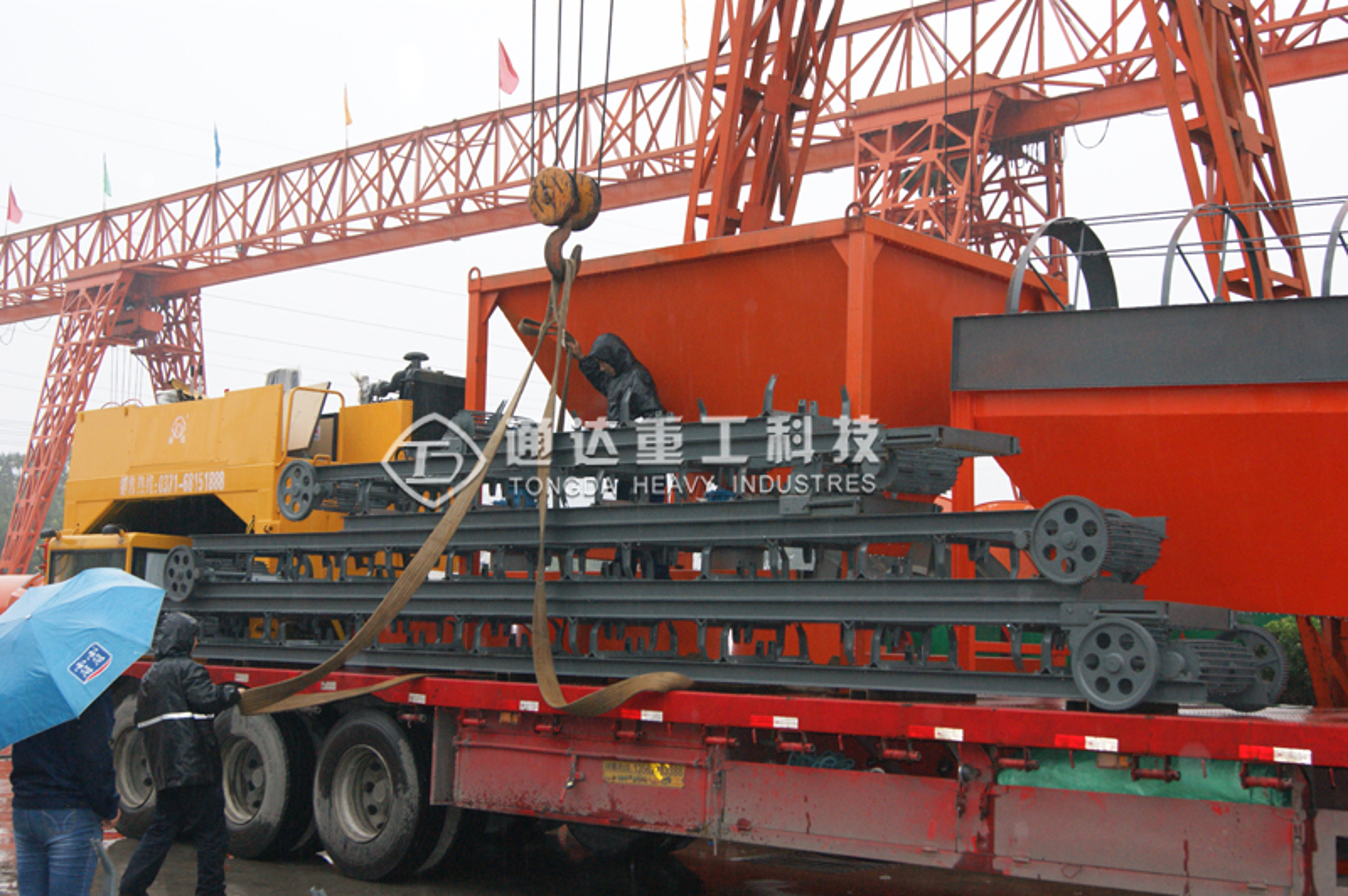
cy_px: 448
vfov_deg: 29.8
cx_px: 674
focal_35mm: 45
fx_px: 1684
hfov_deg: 43.6
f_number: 5.6
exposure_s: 1/80
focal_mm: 30
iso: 400
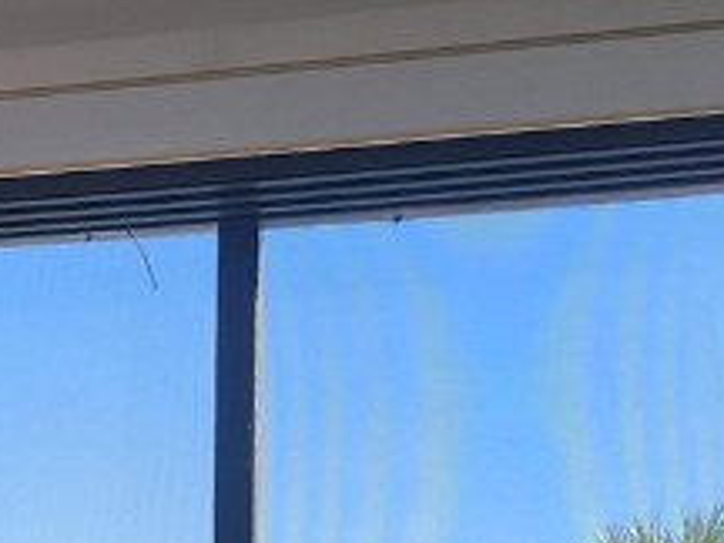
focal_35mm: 109
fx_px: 2280
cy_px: 912
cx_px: -131
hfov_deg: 17.3
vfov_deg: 12.6
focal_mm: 5.54
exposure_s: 1/389
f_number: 1.8
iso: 25
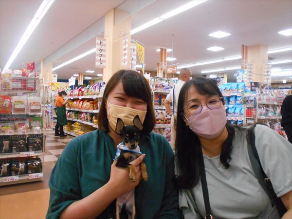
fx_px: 253
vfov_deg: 46.8
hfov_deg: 60.0
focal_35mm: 30
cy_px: 110
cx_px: 146
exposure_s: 1/125
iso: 800
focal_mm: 5.1
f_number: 3.4
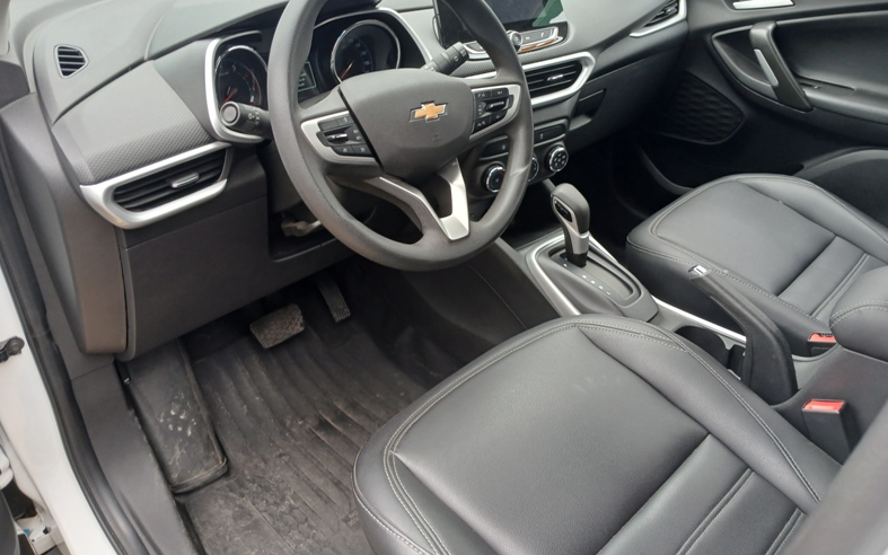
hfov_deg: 66.5
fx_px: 678
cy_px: 244
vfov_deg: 44.5
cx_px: 439
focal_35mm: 28
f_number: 1.8
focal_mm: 3.98
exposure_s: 1/60
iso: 32
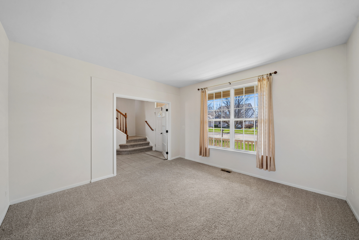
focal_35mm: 15
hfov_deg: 100.4
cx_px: 180
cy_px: 120
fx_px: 150
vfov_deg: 77.4
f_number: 8
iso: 400
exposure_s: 1/30
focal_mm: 15
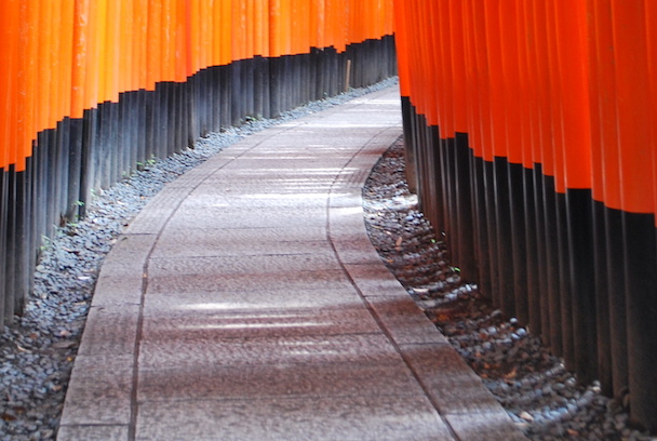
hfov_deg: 26.2
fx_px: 1408
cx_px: 370
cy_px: 58
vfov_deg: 17.6
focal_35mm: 77
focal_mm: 26
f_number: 4.5
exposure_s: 1/25
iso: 400
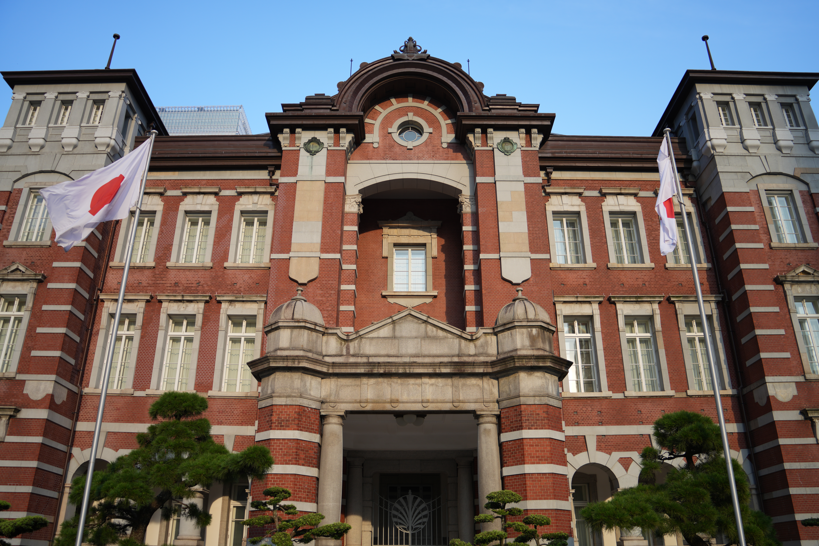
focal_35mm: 28
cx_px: 410
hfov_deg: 65.5
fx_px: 637
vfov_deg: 46.4
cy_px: 273
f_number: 4
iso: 100
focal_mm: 28
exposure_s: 1/250
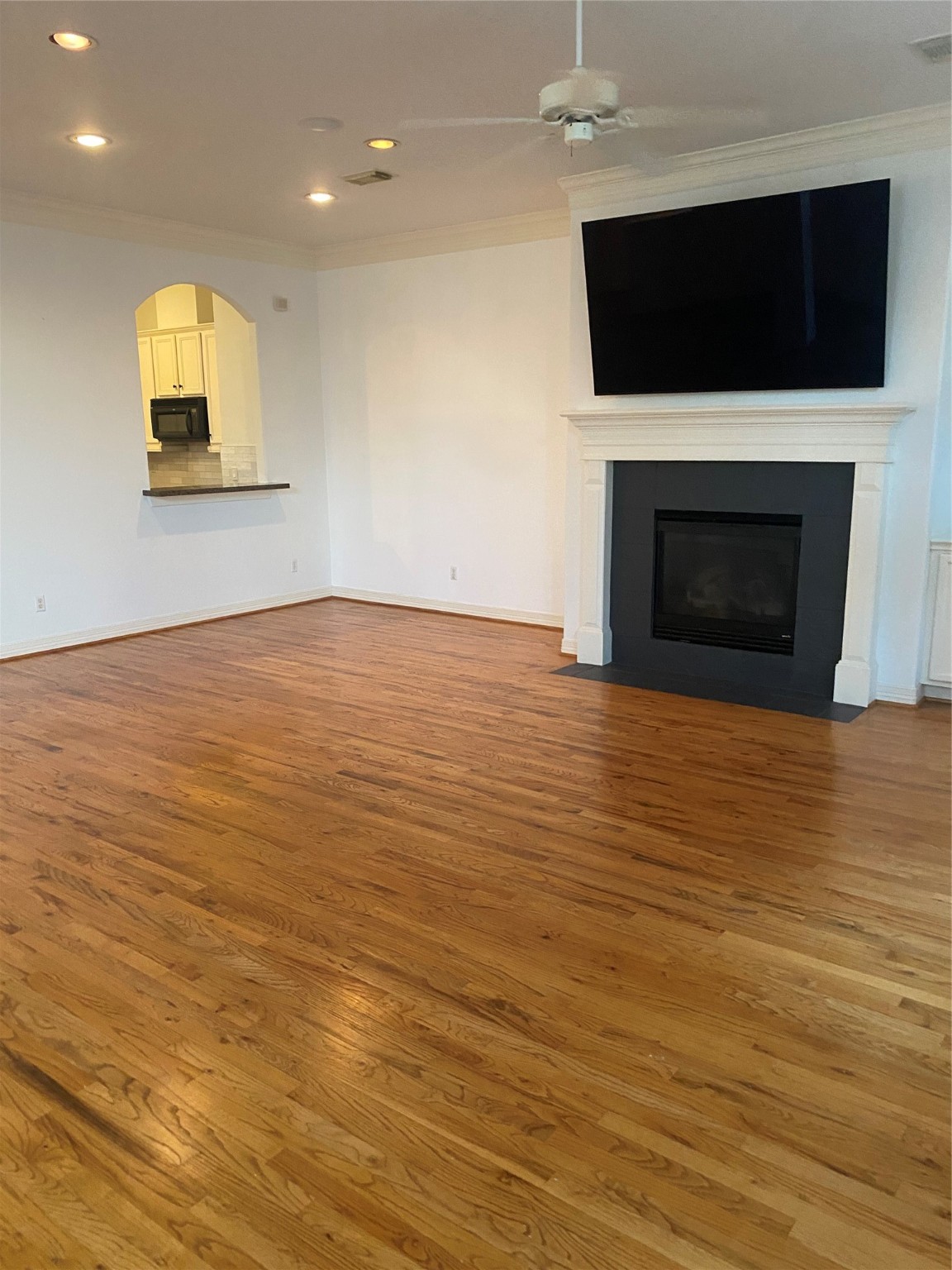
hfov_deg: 53.1
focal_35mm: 26
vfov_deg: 67.3
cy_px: 635
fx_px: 953
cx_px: 476
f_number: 1.8
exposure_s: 1/60
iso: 400
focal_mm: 4.25
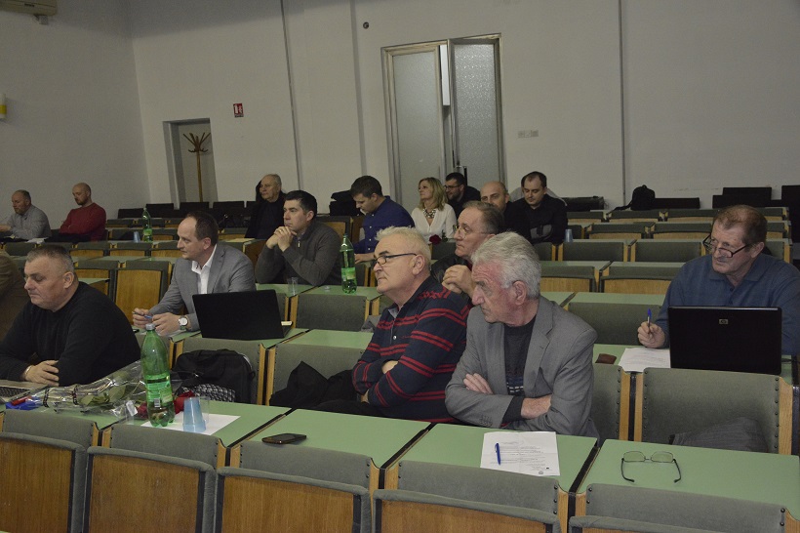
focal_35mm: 35
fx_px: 777
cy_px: 266
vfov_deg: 37.8
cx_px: 400
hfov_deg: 54.5
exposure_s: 1/125
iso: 6400
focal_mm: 35
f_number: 8
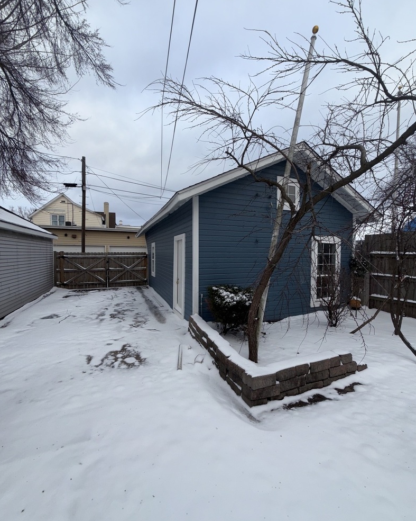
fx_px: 231
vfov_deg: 96.8
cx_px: 211
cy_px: 268
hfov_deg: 84.0
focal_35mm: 15
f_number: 2.2
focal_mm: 2.22
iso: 16
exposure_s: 1/126
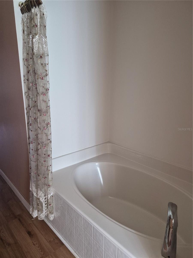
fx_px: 171
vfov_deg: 73.9
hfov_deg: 58.9
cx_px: 96
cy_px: 129
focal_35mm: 23
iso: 800
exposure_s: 1/120
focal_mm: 5.4
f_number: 1.8
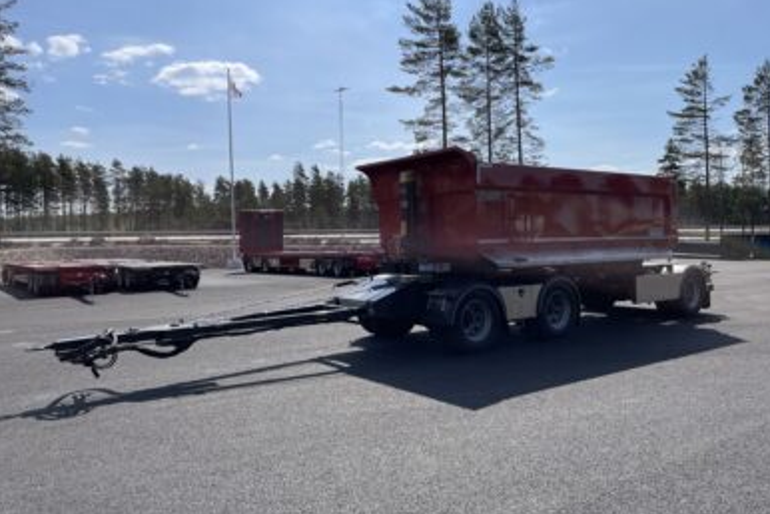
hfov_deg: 65.4
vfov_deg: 46.5
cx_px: 395
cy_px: 259
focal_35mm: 28
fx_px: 599
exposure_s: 1/6135
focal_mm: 4.2
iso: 32
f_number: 1.6
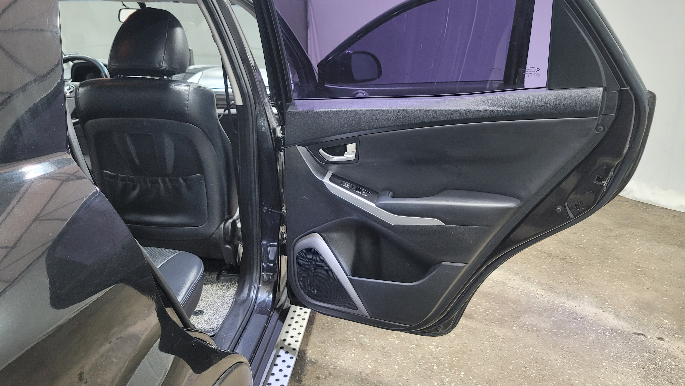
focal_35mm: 28
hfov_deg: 67.9
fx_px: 509
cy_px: 162
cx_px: 340
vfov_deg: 41.4
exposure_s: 1/120
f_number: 1.8
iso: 200
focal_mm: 7
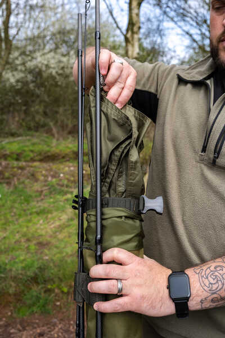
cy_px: 169
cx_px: 112
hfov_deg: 37.9
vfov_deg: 54.4
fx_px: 328
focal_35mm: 35
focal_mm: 35
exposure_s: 1/100
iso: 100
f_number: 6.3
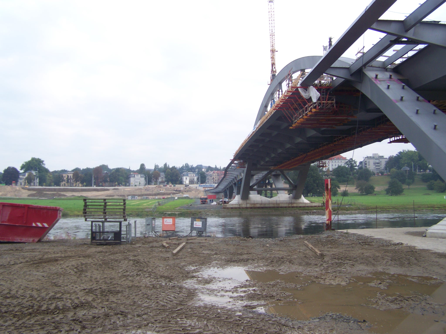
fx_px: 490
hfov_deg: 49.0
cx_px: 223
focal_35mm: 38
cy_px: 167
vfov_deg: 37.7
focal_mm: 6.3
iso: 64
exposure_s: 1/100
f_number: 2.8
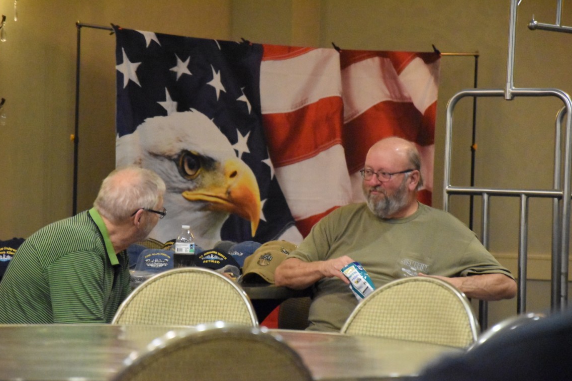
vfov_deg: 8.6
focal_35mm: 160
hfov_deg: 12.9
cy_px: 190
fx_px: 2533
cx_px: 286
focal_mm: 105
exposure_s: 1/60
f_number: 5.6
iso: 12800
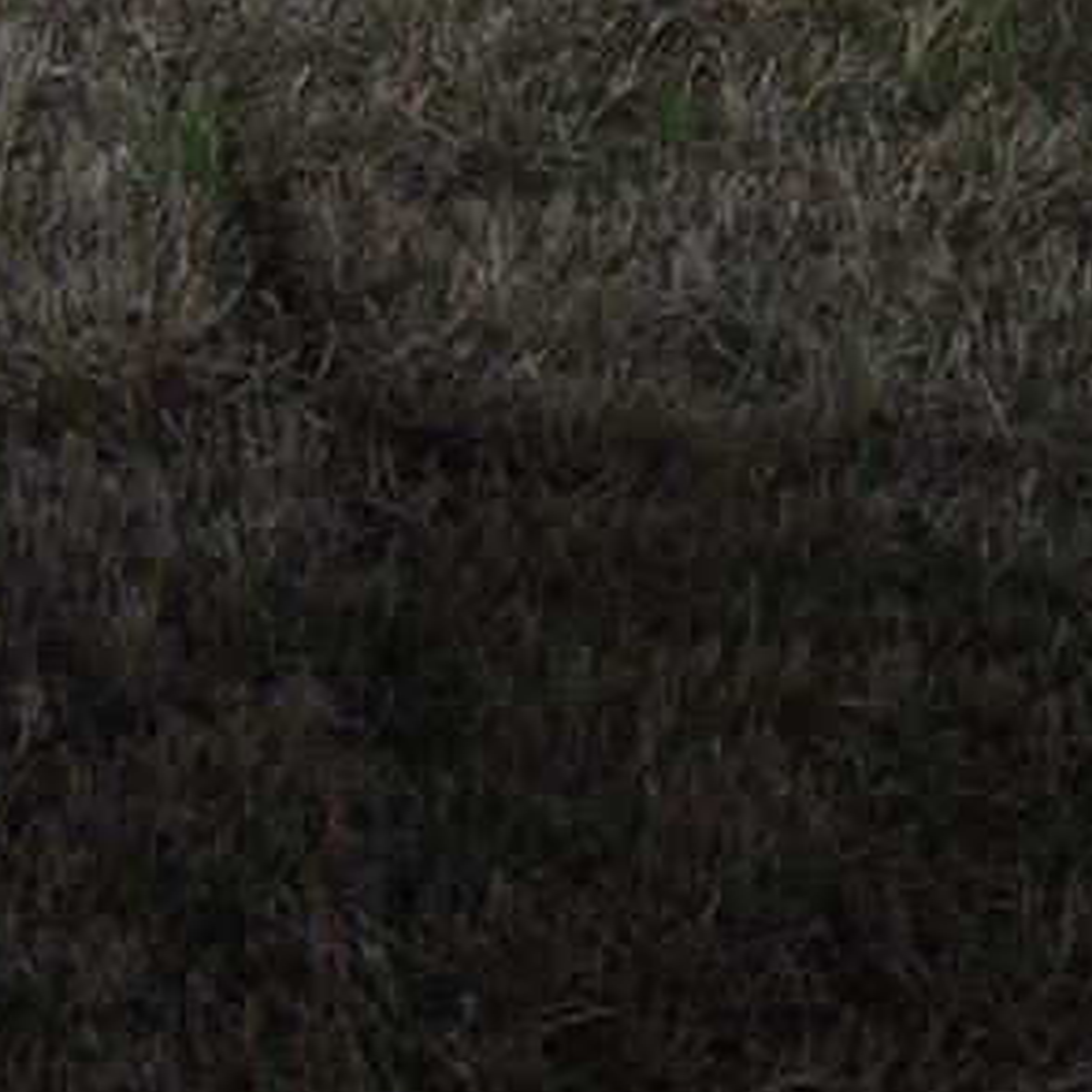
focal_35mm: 160
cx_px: 3157
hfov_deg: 9.1
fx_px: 5710
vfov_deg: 10.1
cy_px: -1127
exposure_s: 1/400
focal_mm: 18
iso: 200
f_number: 10
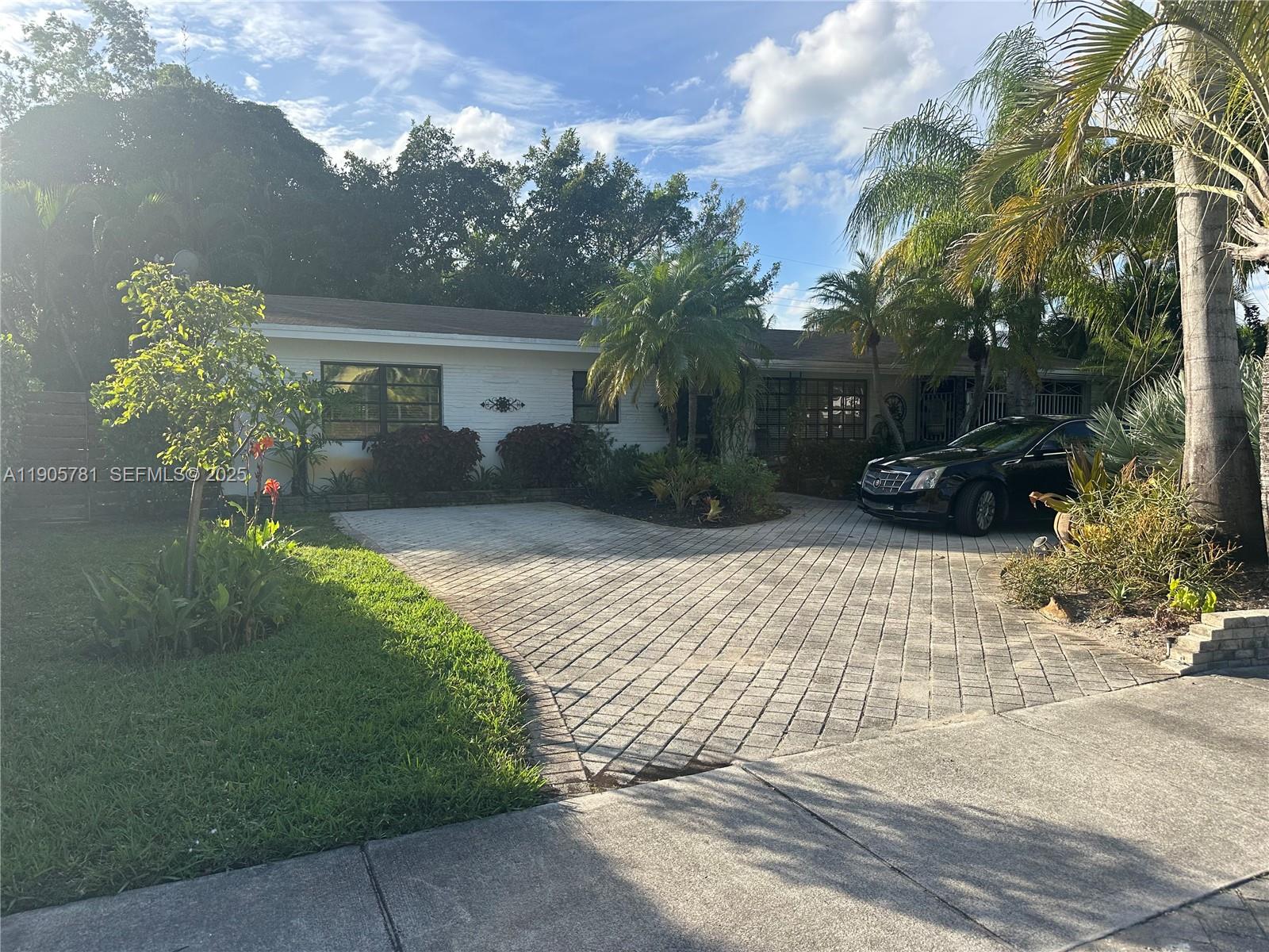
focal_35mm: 24
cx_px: 634
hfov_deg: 71.6
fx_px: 880
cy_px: 476
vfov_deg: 56.8
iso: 80
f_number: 1.78
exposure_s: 1/2809
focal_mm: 6.86
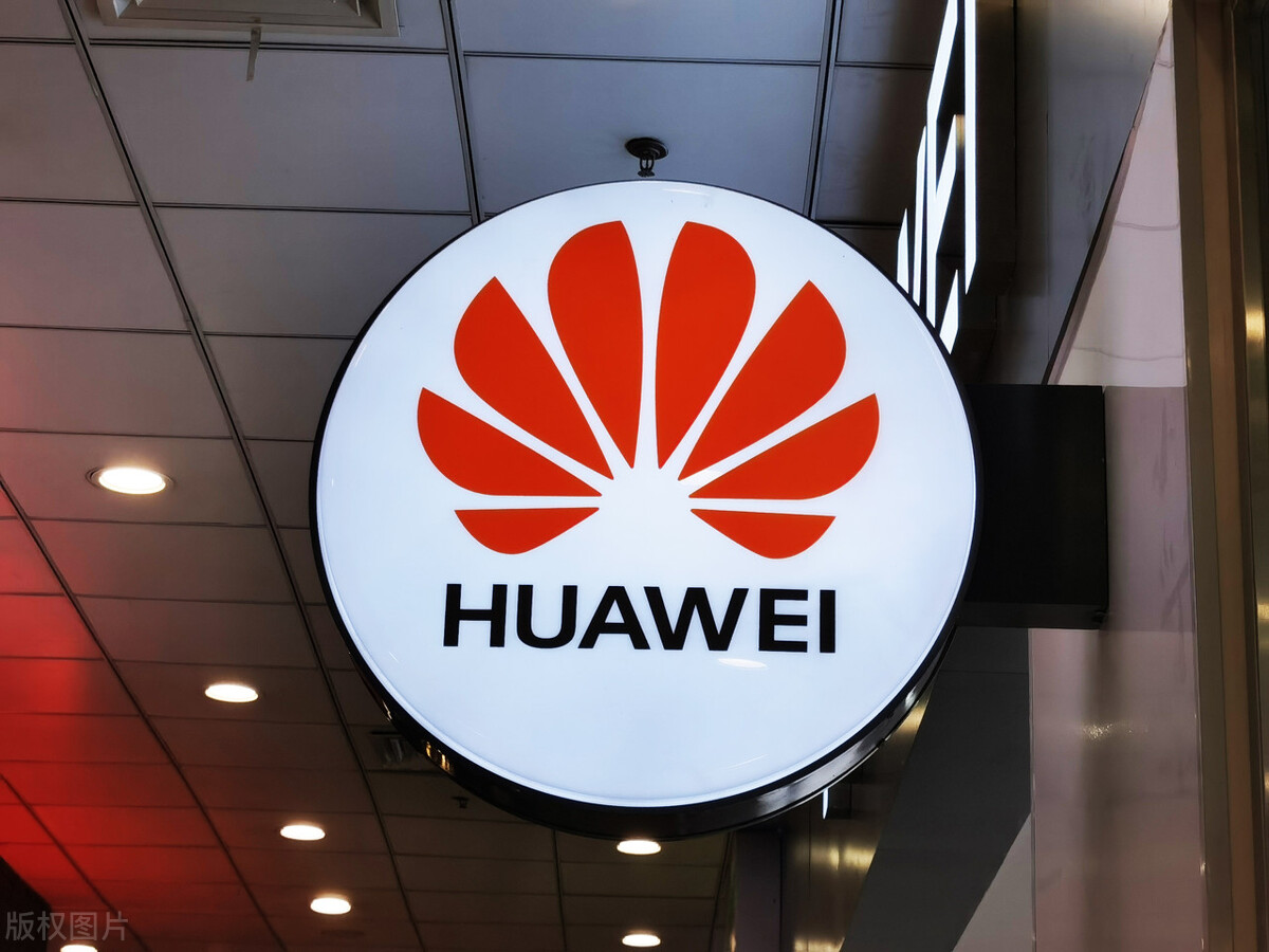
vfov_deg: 18.9
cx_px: 634
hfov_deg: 25.0
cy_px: 476
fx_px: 2859
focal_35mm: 78
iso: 50
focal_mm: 5.56
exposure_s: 1/701
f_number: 1.6
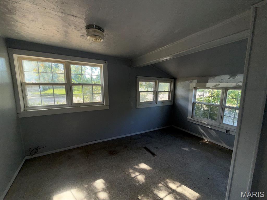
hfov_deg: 102.1
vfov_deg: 85.7
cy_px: 100
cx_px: 134
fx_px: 108
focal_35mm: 14
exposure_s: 1/122
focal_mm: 2.22
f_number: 2.2
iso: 25
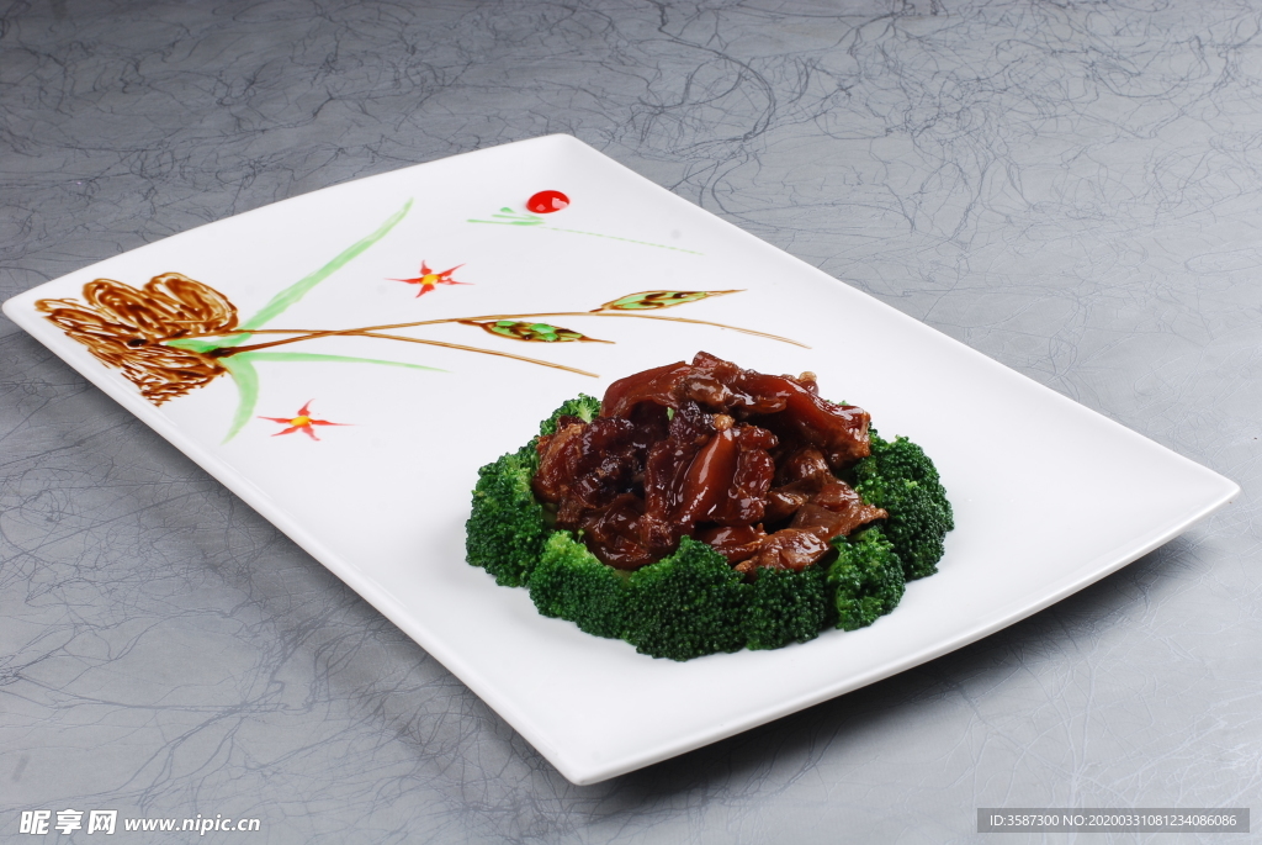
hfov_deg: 27.0
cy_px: 422
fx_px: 2632
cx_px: 631
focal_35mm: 75
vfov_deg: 18.2
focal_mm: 50
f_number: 14
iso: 100
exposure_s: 1/125
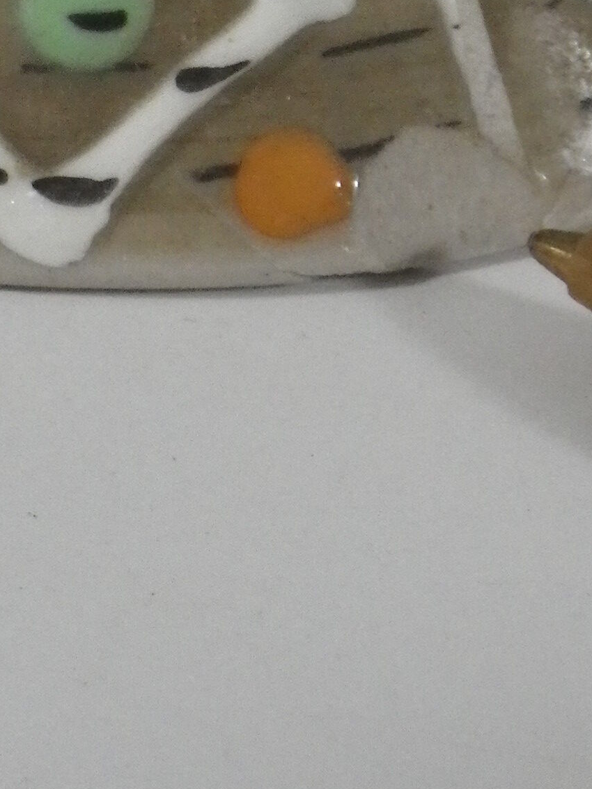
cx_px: 205
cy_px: -194
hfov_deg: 9.3
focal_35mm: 159
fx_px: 3625
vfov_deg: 12.1
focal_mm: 7.5
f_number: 4.2
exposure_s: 1/60
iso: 400
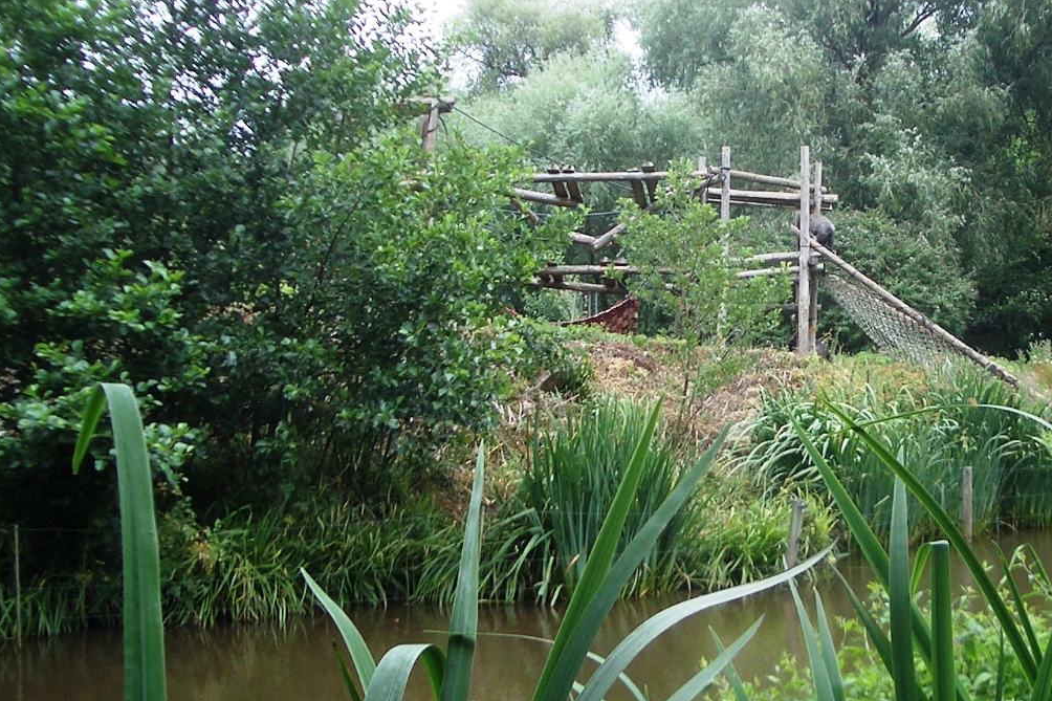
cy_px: 358
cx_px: 784
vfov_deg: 23.4
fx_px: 1694
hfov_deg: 33.8
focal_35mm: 58
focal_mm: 5.8
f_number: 2.6
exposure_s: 1/400
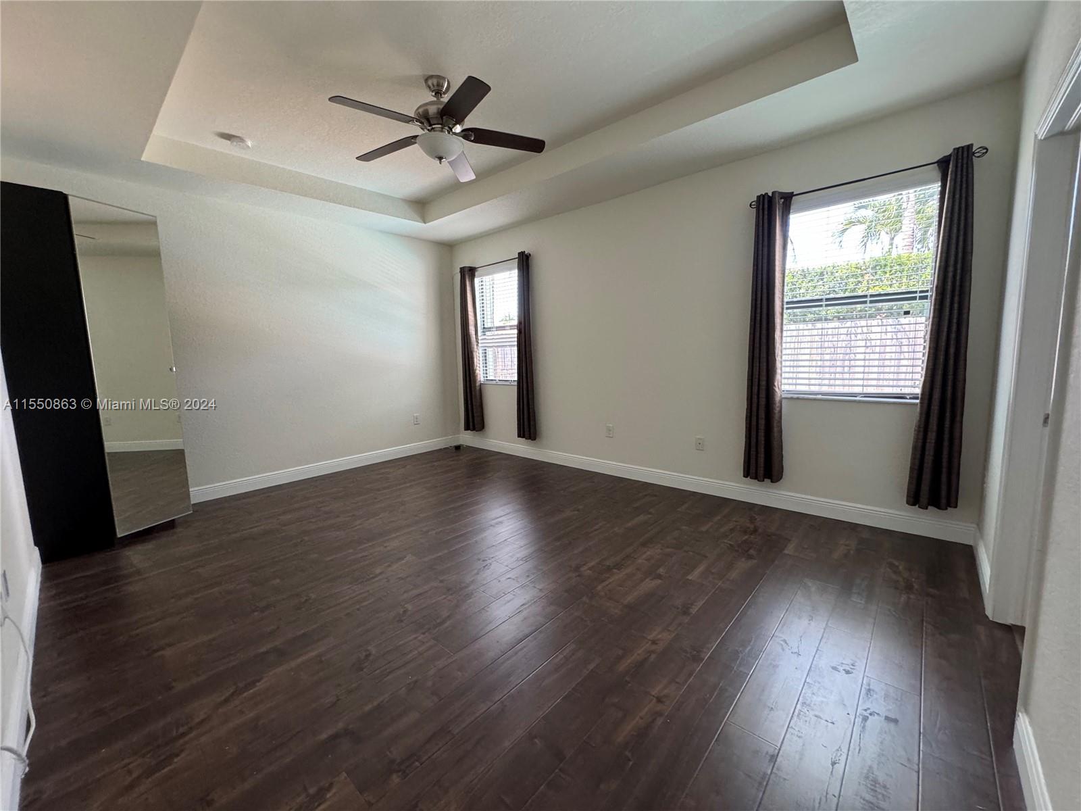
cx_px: 540
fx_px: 437
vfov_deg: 85.7
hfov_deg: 102.1
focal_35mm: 14
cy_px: 406
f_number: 2.2
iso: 320
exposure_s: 1/60
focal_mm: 2.22
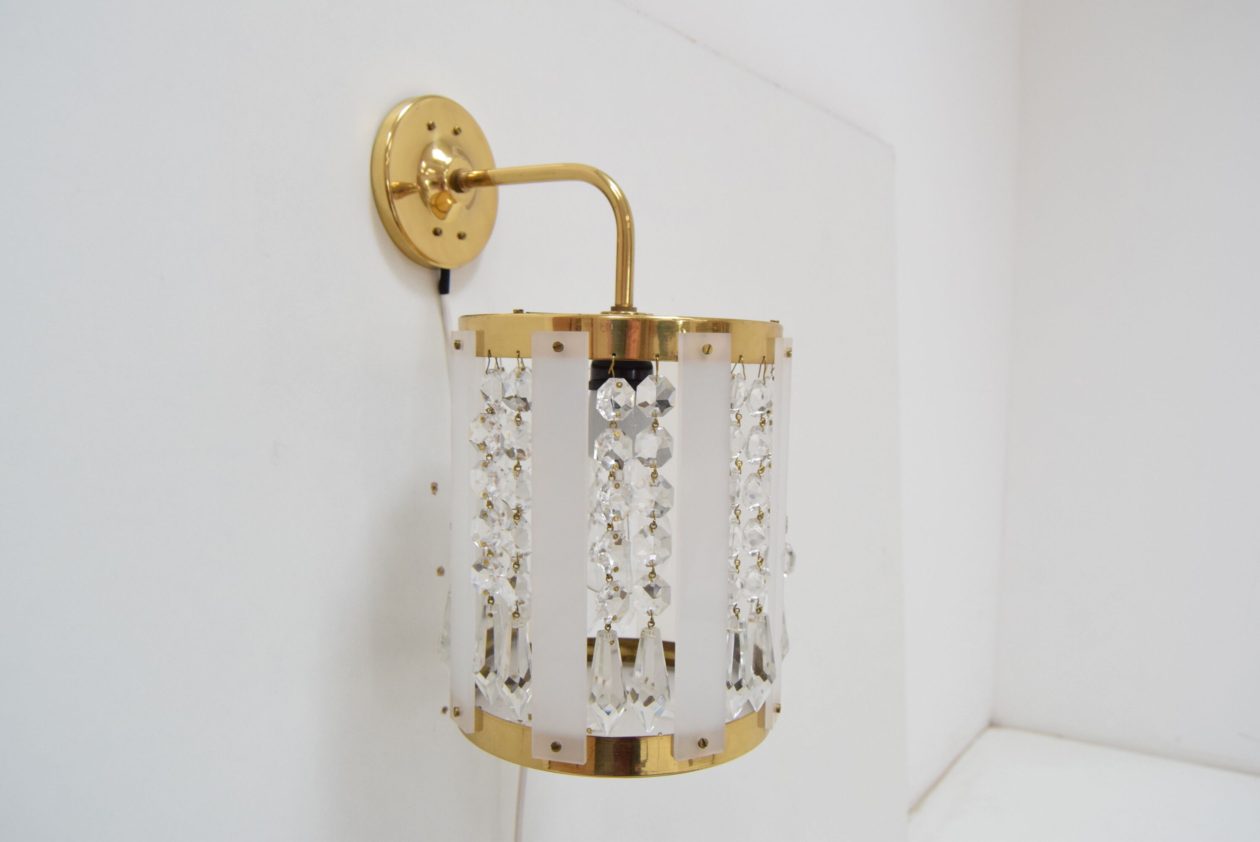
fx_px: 1051
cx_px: 630
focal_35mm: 30
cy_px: 421
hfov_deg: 61.9
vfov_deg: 43.7
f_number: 5
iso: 1600
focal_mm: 20
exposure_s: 1/160
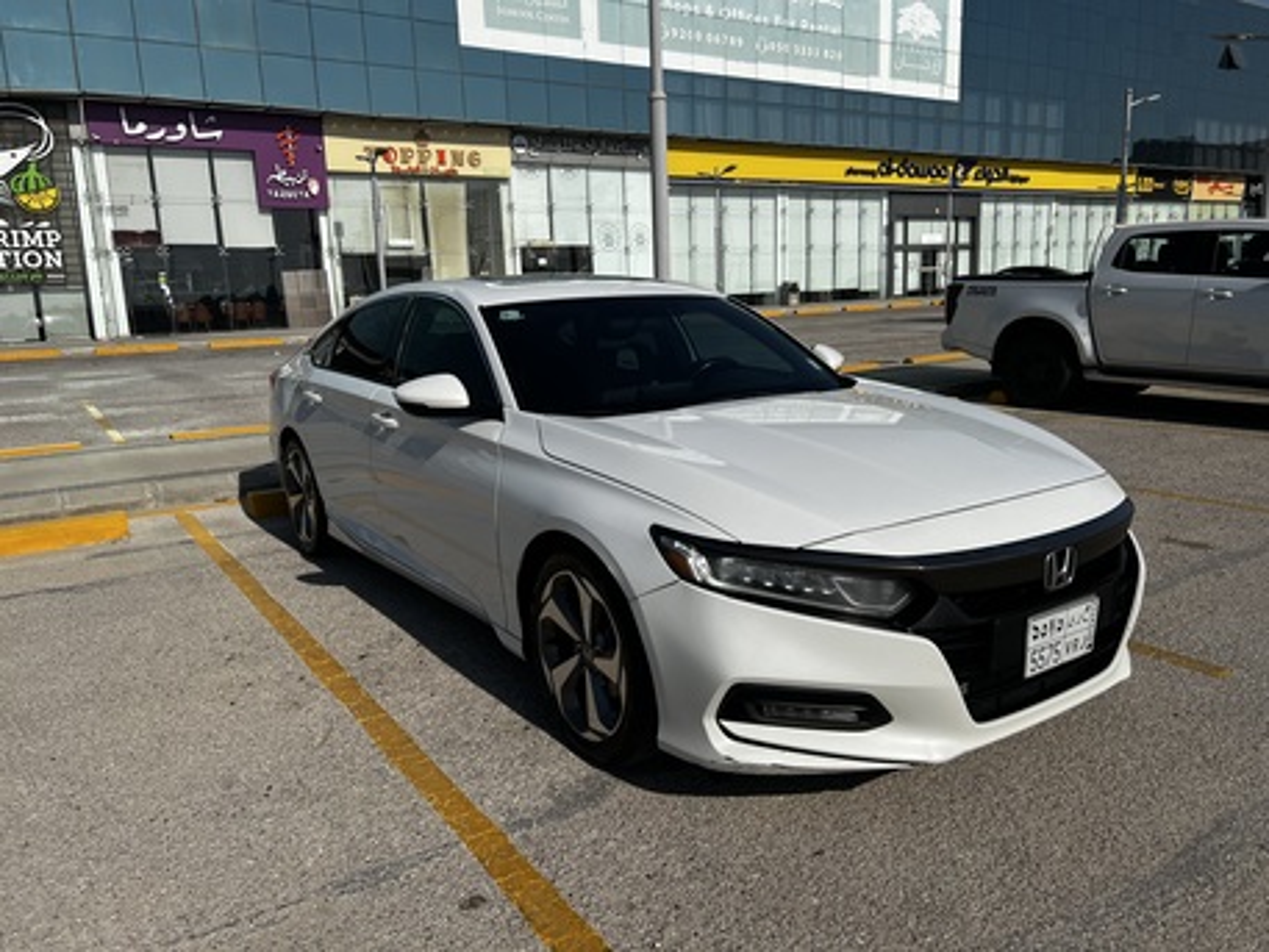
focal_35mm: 26
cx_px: 634
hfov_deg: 67.3
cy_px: 476
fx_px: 953
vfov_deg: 53.1
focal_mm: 5.7
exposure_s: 1/10309
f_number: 1.5
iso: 50
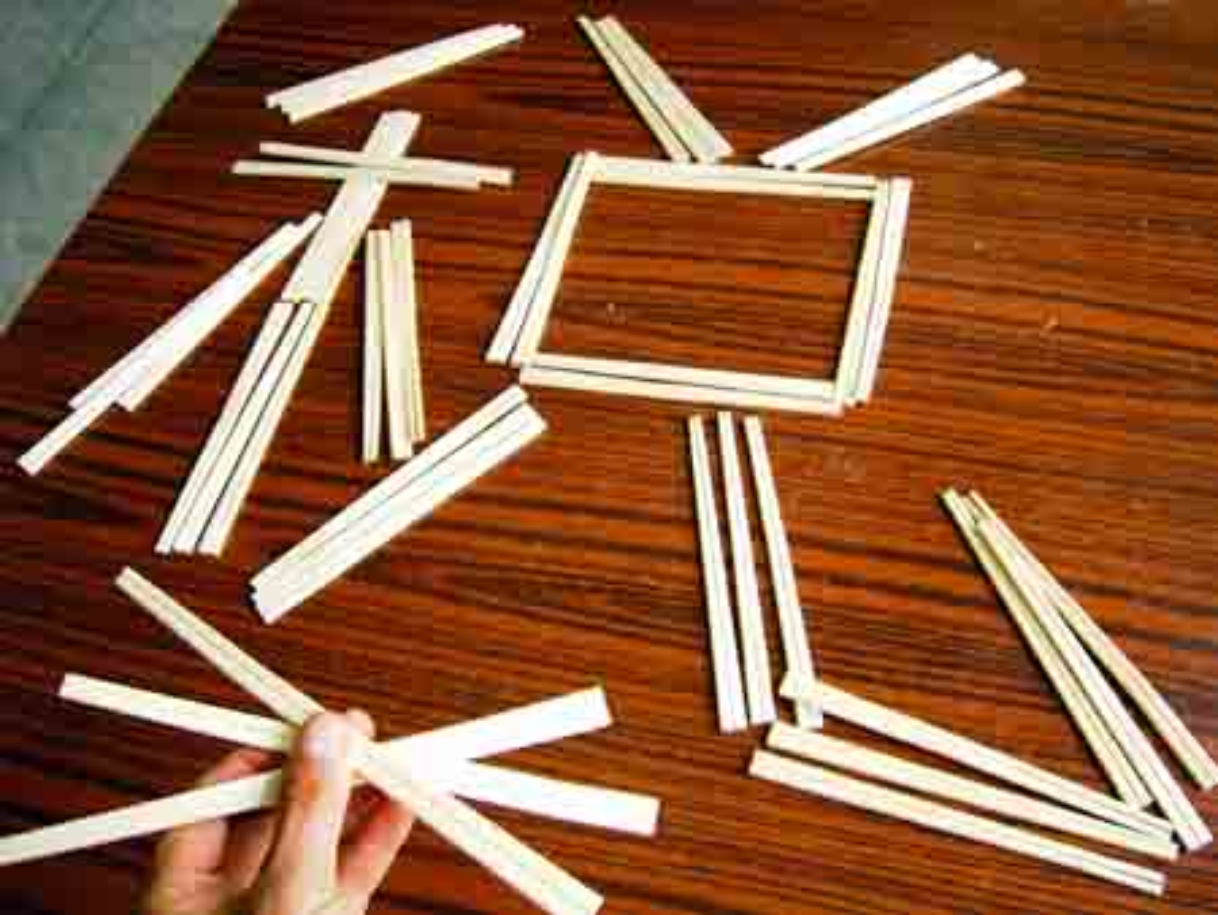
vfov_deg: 40.7
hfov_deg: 52.6
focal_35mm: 35
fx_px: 1232
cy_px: 458
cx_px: 609
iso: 200
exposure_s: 1/8
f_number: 2.8
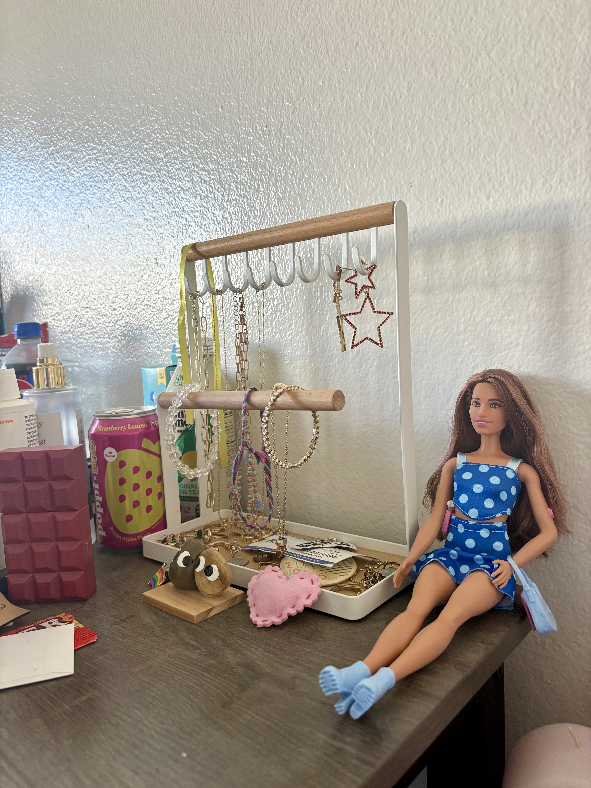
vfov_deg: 67.3
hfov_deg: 53.1
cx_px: 296
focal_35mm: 26
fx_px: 592
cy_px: 394
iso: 125
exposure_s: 1/71
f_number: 1.6
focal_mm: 5.96
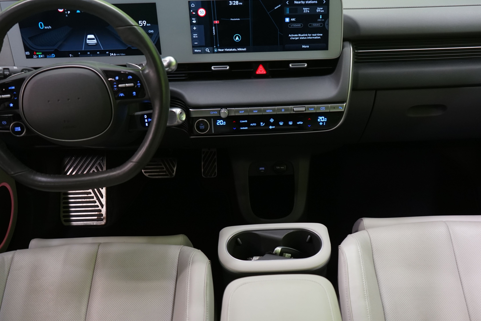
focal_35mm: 40
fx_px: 534
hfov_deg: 48.3
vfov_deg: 33.4
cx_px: 271
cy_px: 176
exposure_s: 1/25
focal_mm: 29
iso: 1000
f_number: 5
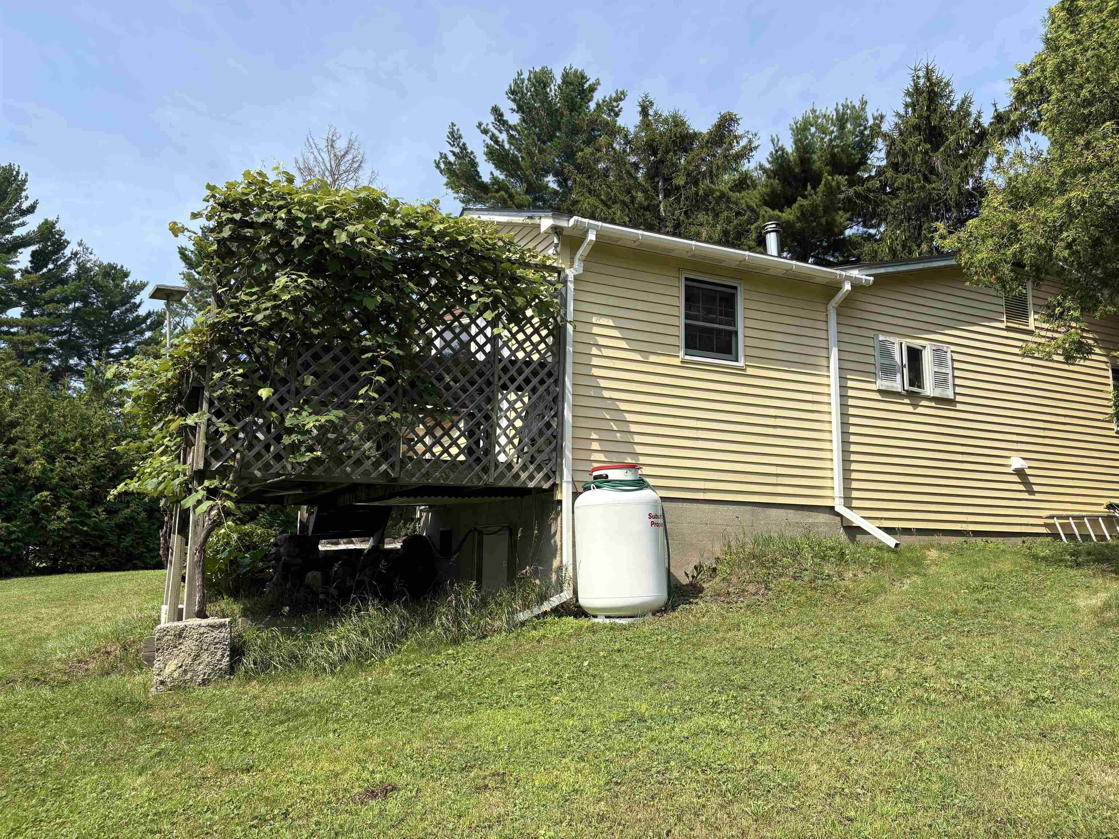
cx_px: 560
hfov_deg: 67.3
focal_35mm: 26
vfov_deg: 53.1
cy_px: 420
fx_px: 840
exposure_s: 1/2364
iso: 50
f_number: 1.6
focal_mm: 5.96
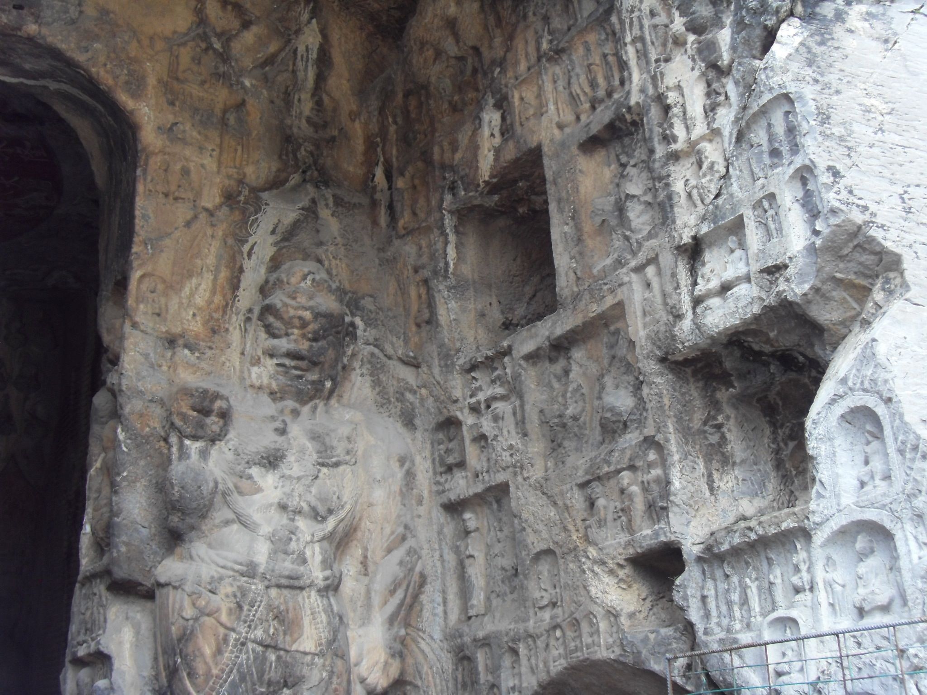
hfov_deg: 47.9
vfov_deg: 36.8
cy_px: 348
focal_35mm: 39
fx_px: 1044
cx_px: 464
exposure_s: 1/45
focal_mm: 6.6
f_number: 3.5
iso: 160
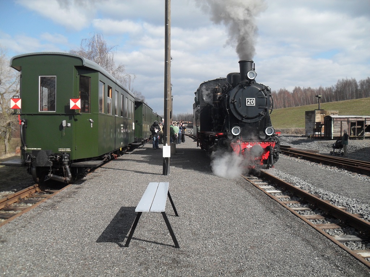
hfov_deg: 52.6
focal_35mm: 35
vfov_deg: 40.7
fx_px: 374
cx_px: 185
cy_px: 138
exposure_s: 1/125
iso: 100
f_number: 8.9
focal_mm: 6.2
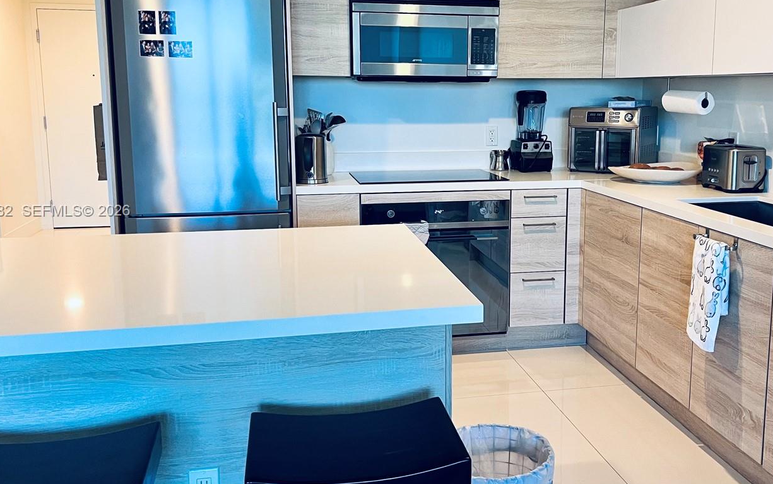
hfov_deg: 53.8
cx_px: 439
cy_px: 212
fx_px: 759
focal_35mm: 36
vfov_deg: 35.3
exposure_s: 1/60
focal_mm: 5.7
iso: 125
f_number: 1.5
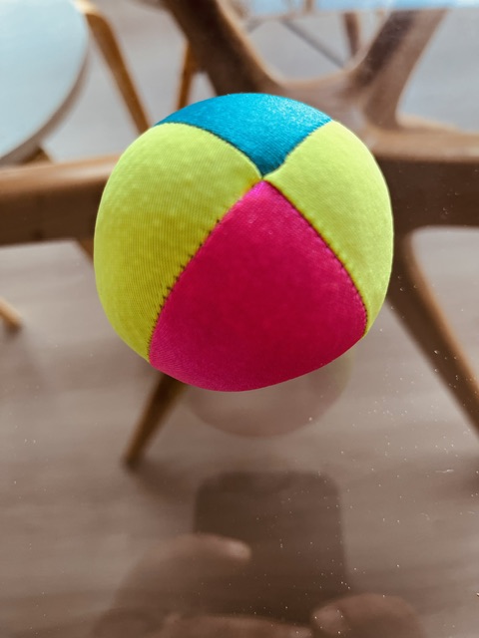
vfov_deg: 67.3
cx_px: 240
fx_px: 480
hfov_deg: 53.1
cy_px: 319
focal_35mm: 26
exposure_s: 1/62
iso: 125
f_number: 1.6
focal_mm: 5.1
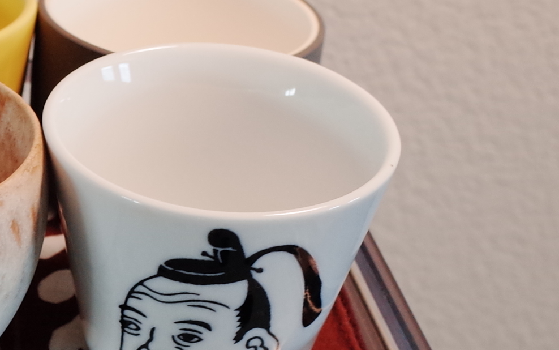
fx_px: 1600
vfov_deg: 12.5
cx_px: -128
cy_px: 220
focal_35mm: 105
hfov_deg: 18.7
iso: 400
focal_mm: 18.3
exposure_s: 1/50
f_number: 3.5
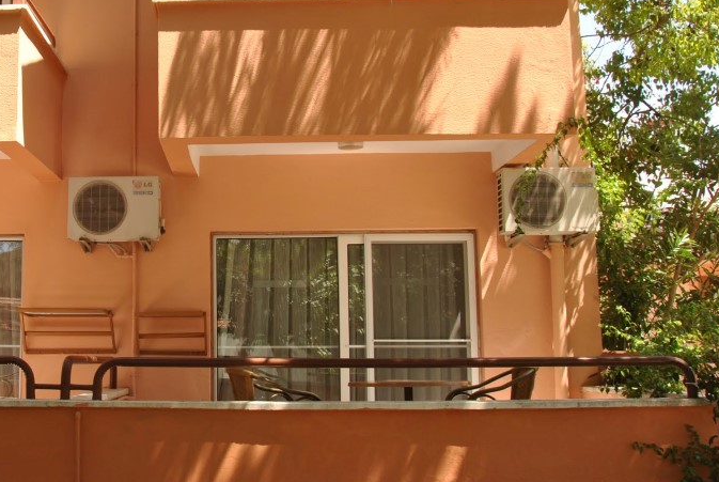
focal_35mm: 46
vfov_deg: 29.3
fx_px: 920
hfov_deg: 40.9
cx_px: 146
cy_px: 209
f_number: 5.6
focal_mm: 18
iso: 100
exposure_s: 1/125
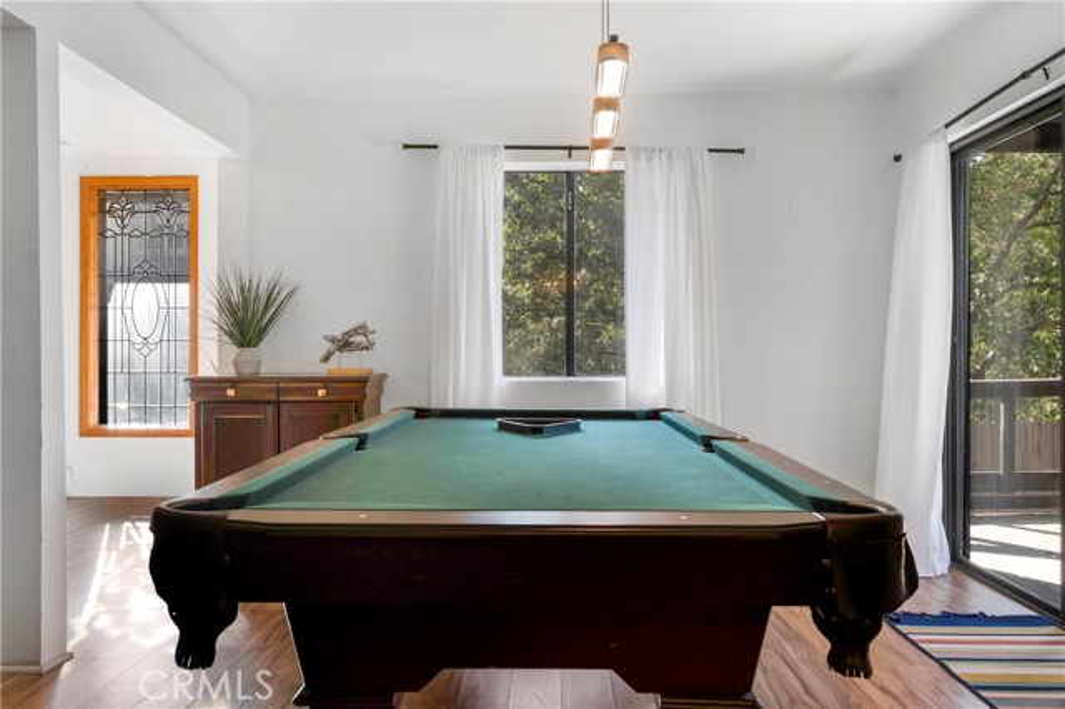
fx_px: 739
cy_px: 354
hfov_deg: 71.5
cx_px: 532
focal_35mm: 25
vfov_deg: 51.2
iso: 100
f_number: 8
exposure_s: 1/400
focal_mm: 17
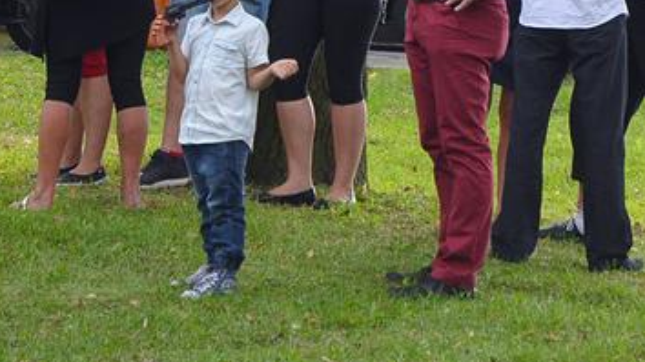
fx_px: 4514
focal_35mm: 264
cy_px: -57
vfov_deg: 4.6
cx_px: 332
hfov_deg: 8.2
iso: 640
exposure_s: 1/400
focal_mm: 70
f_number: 5
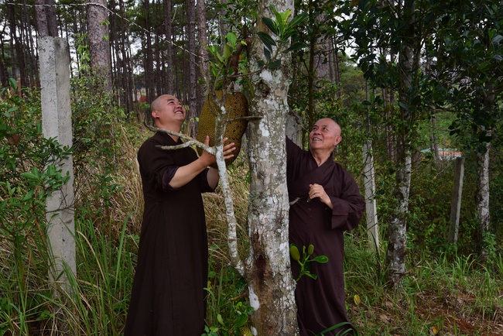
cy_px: 168
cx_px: 252
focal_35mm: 38
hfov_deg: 50.7
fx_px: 531
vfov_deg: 35.1
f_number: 13
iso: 400
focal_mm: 38
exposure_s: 1/100
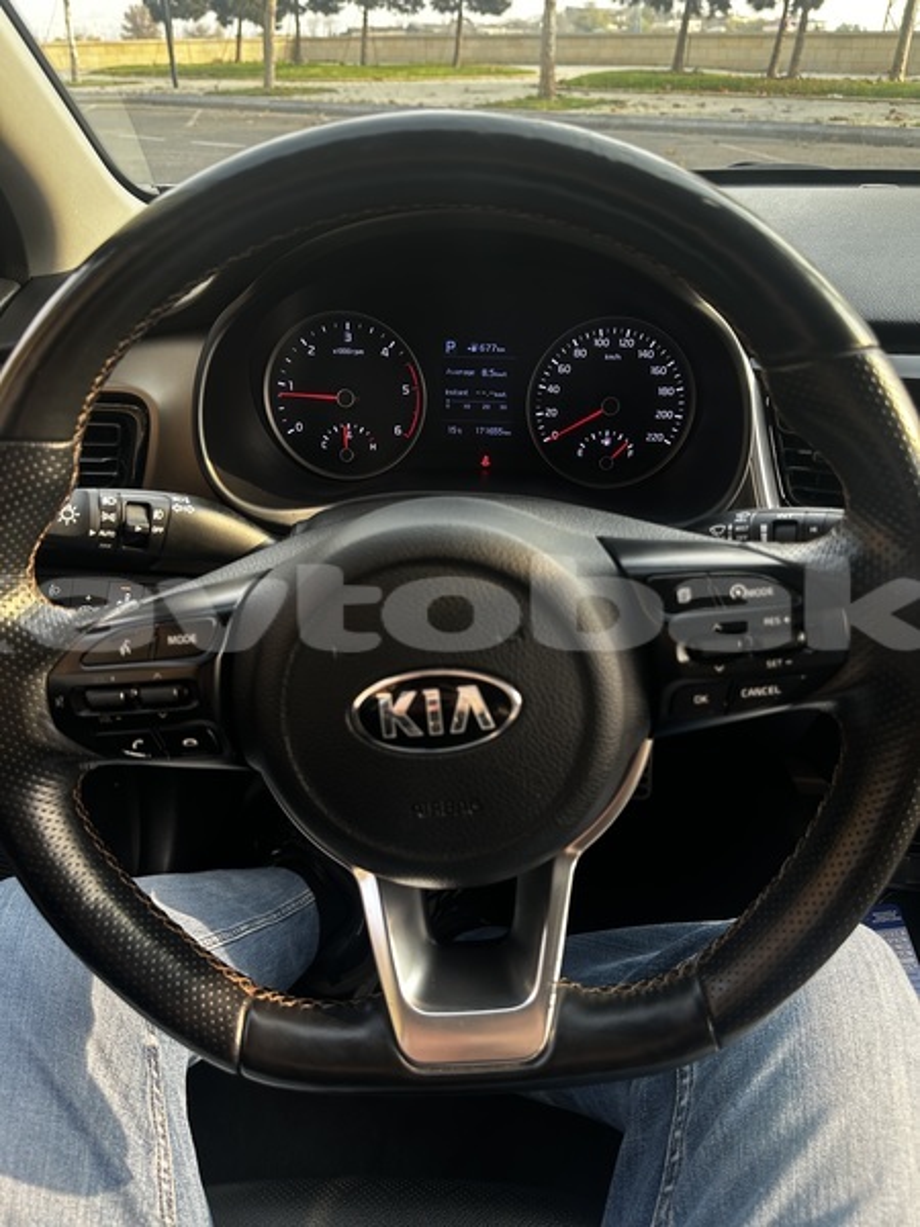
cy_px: 614
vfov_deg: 71.6
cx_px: 460
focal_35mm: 24
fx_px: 850
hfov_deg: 56.8
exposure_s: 1/172
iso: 100
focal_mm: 6.86
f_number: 1.78
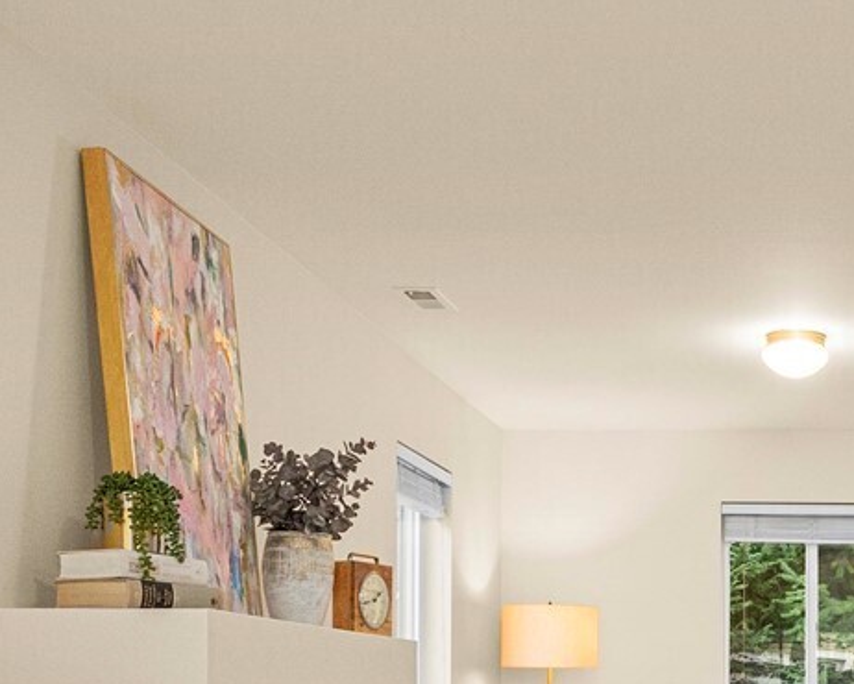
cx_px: 903
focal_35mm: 62
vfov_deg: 23.6
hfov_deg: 28.2
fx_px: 1568
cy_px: 687
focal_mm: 18
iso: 1600
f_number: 8
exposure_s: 1/30
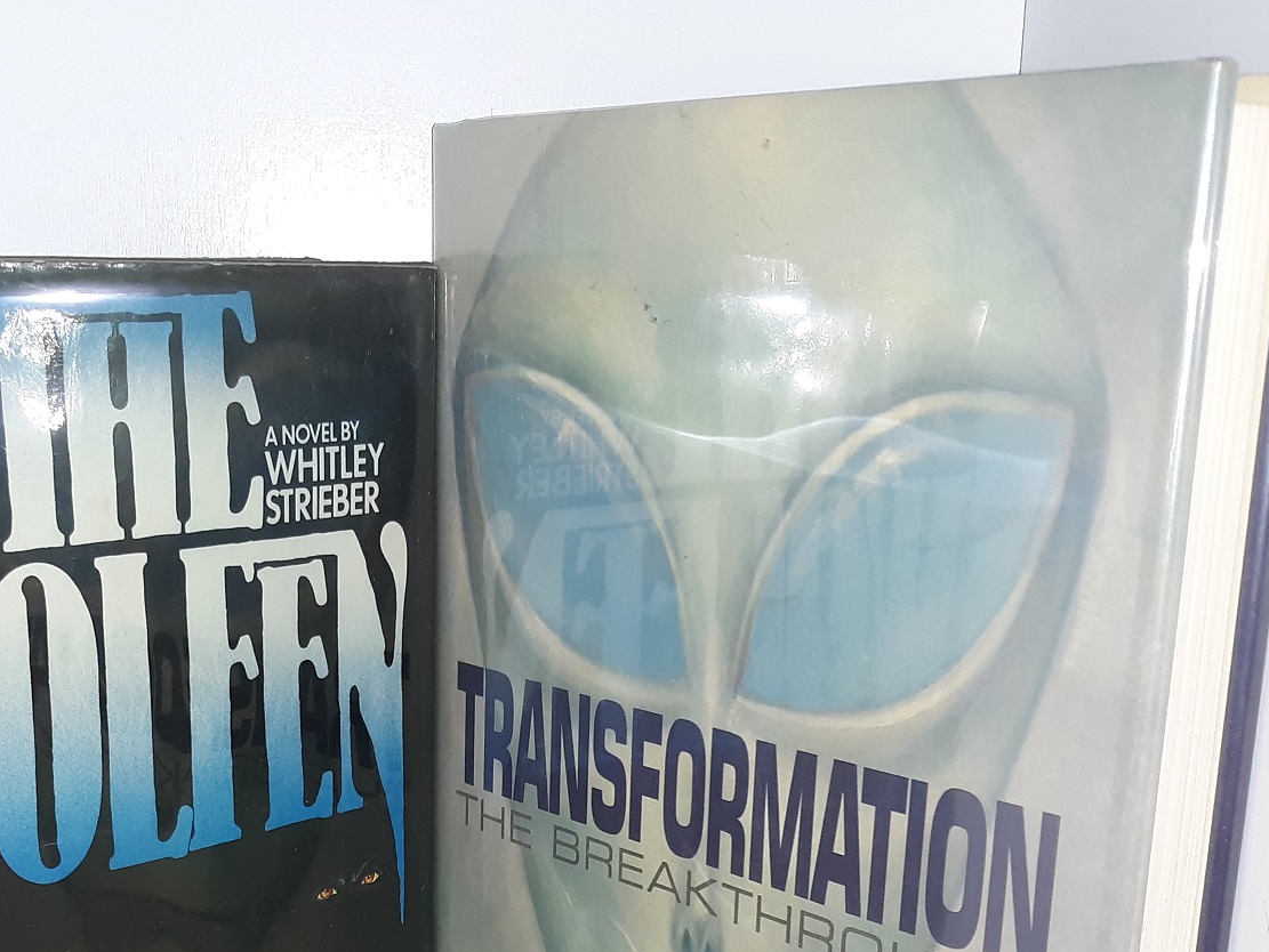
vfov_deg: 26.9
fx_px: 1907
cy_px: 882
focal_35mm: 52
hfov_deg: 36.4
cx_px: 410
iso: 80
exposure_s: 1/120
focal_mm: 3.7
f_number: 1.7
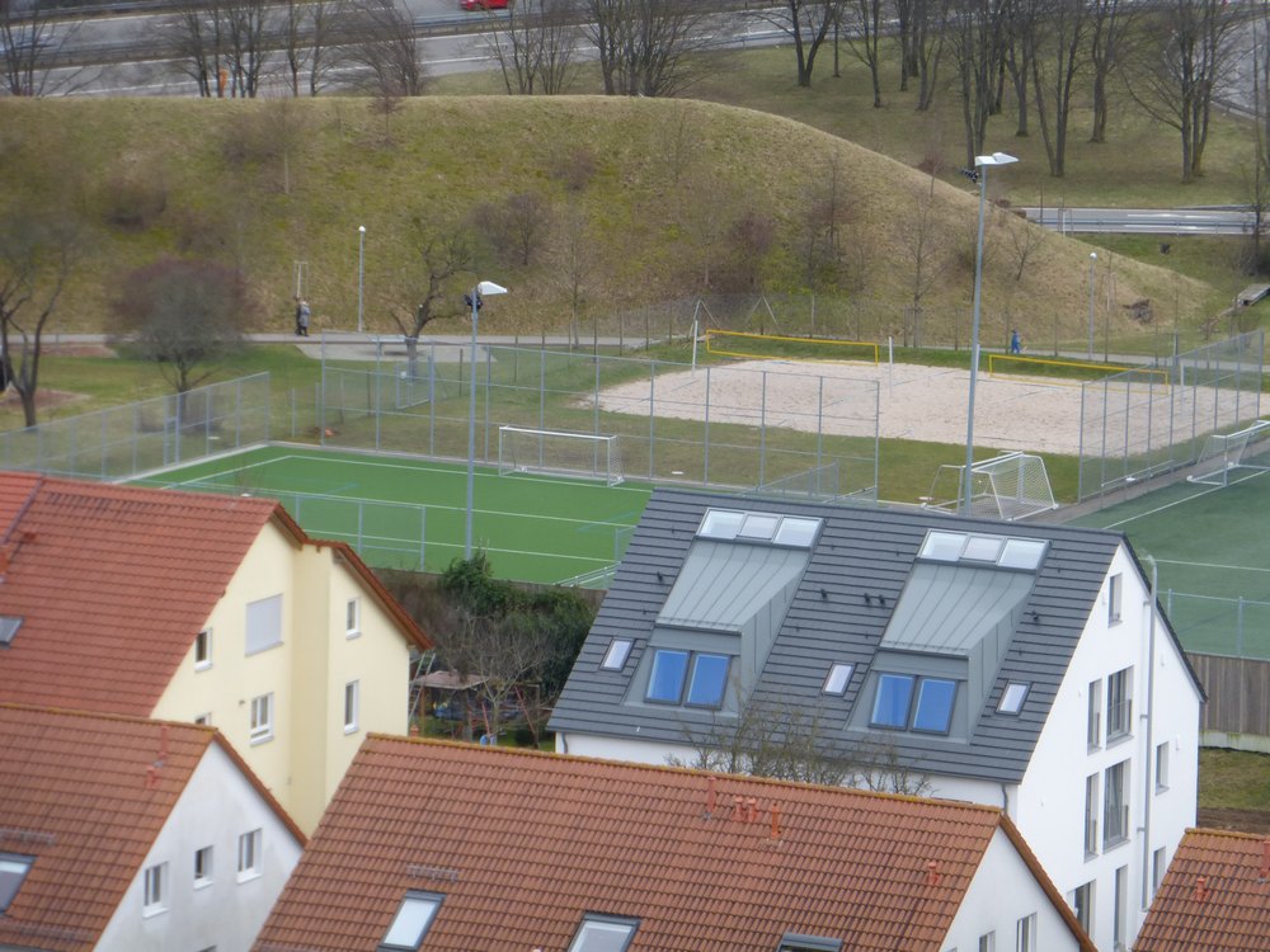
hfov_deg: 8.6
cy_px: 476
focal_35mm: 231
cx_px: 635
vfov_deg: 6.4
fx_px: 8475
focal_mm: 41.3
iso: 125
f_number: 5.6
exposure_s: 1/80
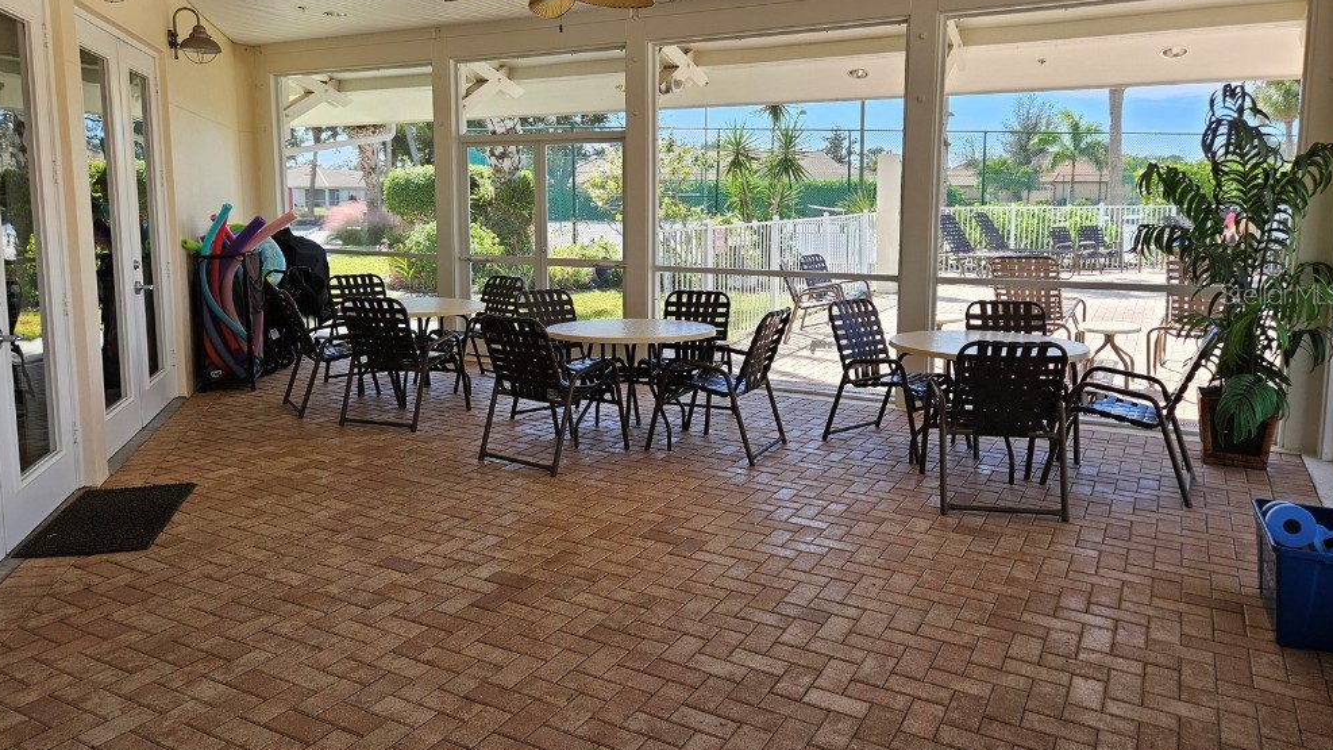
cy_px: 293
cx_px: 656
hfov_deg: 71.9
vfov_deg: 44.1
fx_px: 919
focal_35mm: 26
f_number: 1.8
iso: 25
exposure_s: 1/129
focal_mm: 5.4
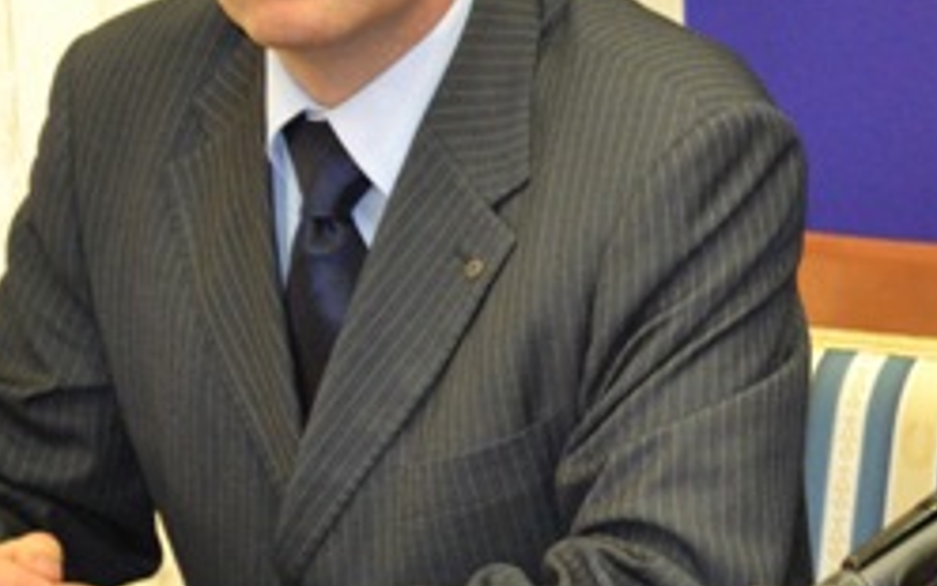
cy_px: 153
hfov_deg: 9.6
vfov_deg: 6.0
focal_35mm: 217
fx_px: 5549
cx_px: 1039
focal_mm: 55
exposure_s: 1/60
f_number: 5.6
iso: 3200
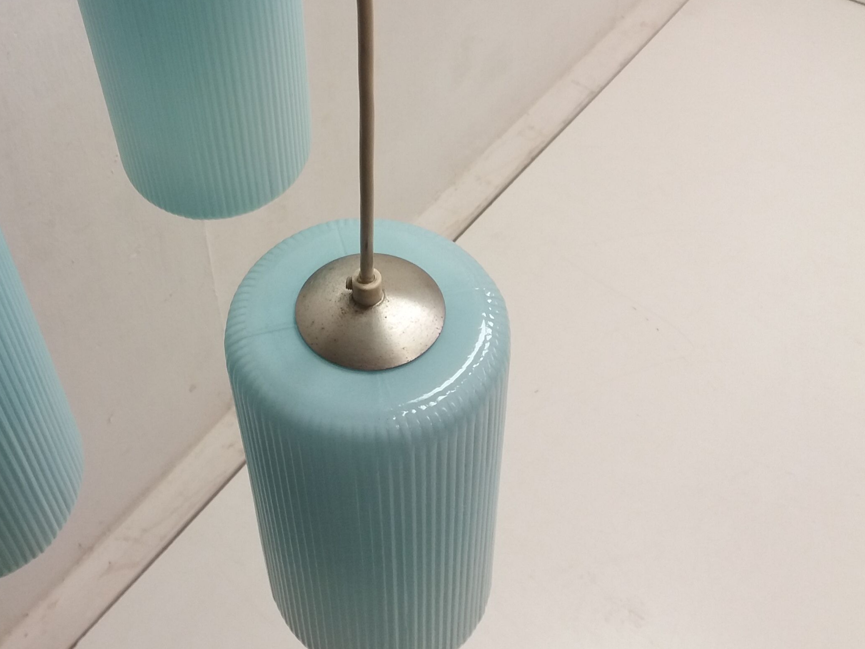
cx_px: 254
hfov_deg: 42.1
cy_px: 179
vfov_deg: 32.4
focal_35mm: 44
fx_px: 1100
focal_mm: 3.7
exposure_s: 1/33
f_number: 1.9
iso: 100
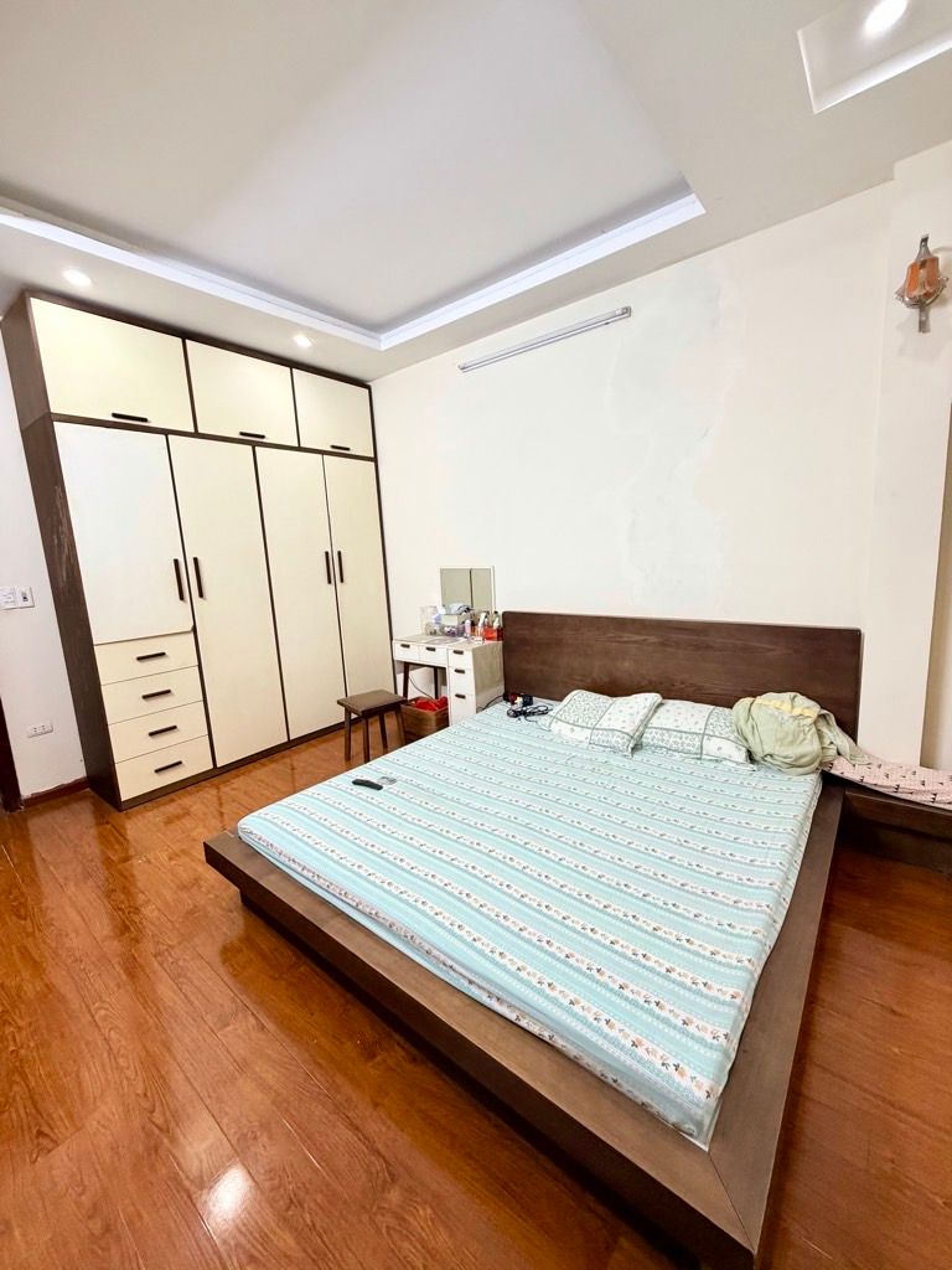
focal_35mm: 14
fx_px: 513
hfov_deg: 85.7
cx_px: 476
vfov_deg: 102.1
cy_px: 635
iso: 320
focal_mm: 2.22
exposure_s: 1/100
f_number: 2.2
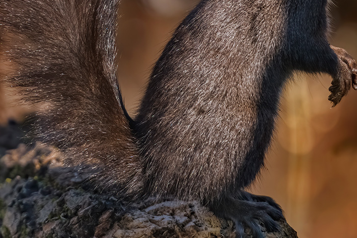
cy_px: 24
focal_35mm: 884
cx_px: 304
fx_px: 8768
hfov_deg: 2.3
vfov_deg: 1.6
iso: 500
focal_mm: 450
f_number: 5.6
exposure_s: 1/800
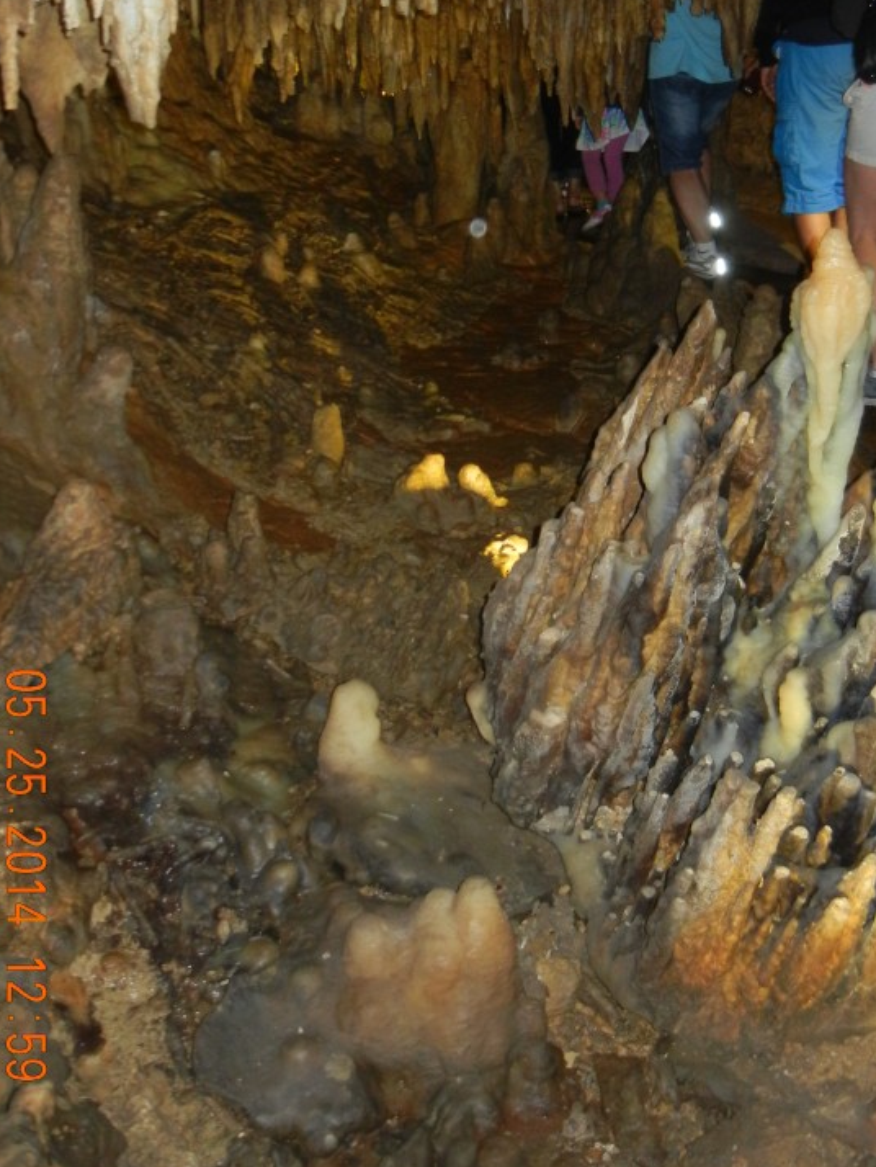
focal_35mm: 43
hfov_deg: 33.5
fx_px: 1450
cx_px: 523
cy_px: 347
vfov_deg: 42.9
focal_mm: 5.4
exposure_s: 1/30
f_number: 3.5
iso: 400
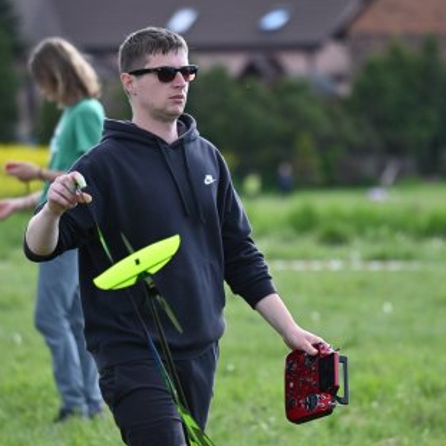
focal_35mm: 367
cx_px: 224
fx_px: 5350
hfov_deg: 4.8
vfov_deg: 4.8
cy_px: 231
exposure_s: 1/320
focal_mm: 270
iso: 320
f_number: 6
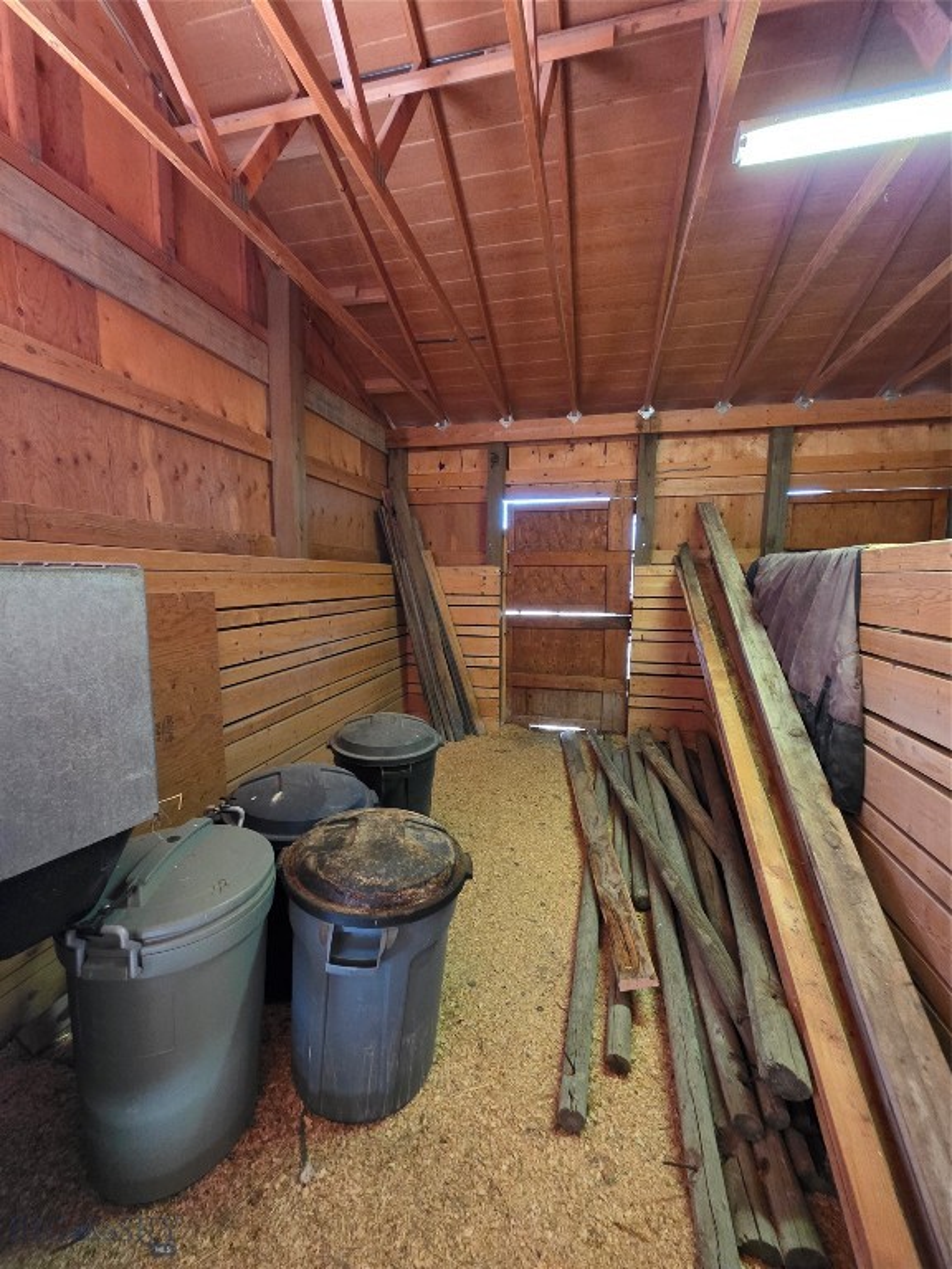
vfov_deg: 106.2
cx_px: 476
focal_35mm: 13
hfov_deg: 89.9
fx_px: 477
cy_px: 634
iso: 1000
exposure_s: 1/60
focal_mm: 2.2
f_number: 1.9
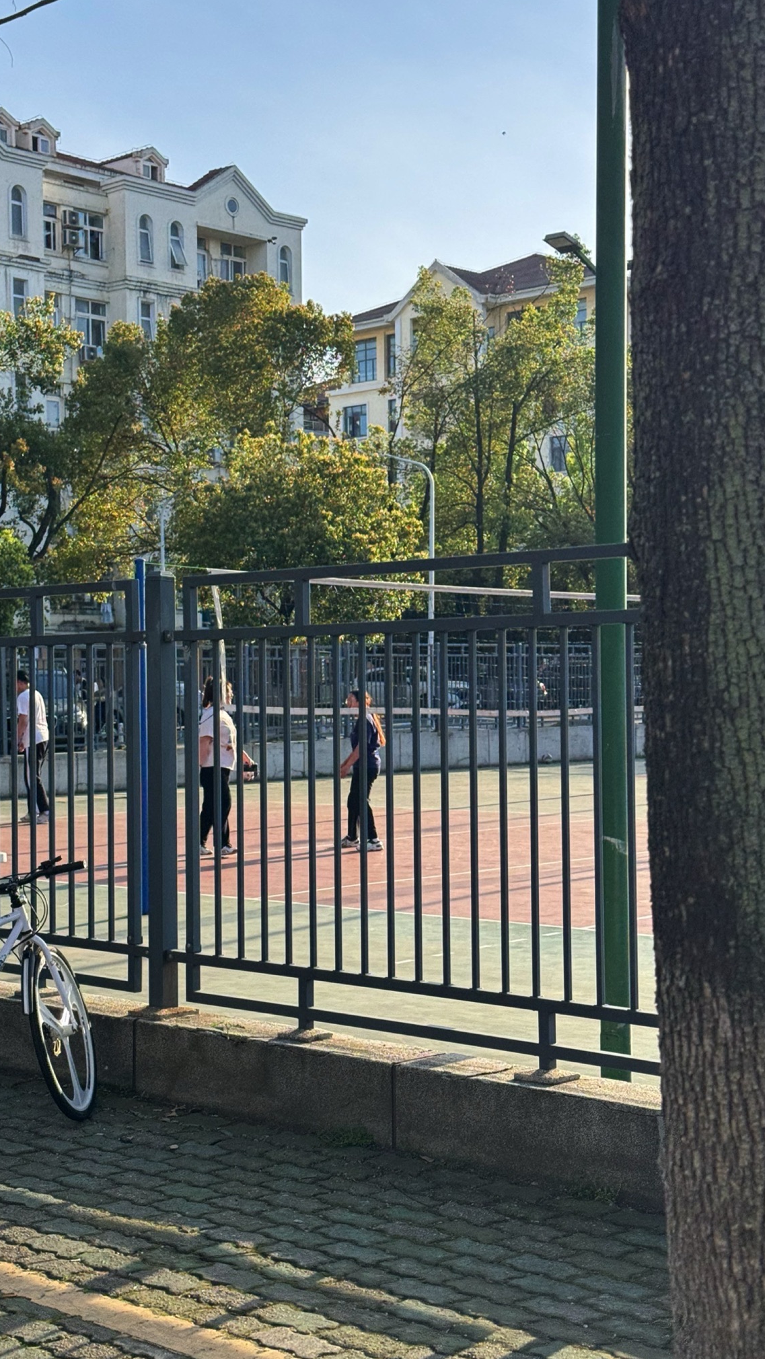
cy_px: 675
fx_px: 1911
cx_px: 305
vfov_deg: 39.2
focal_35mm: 53
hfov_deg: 22.6
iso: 64
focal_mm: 6.76
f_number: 1.78
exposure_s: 1/1076
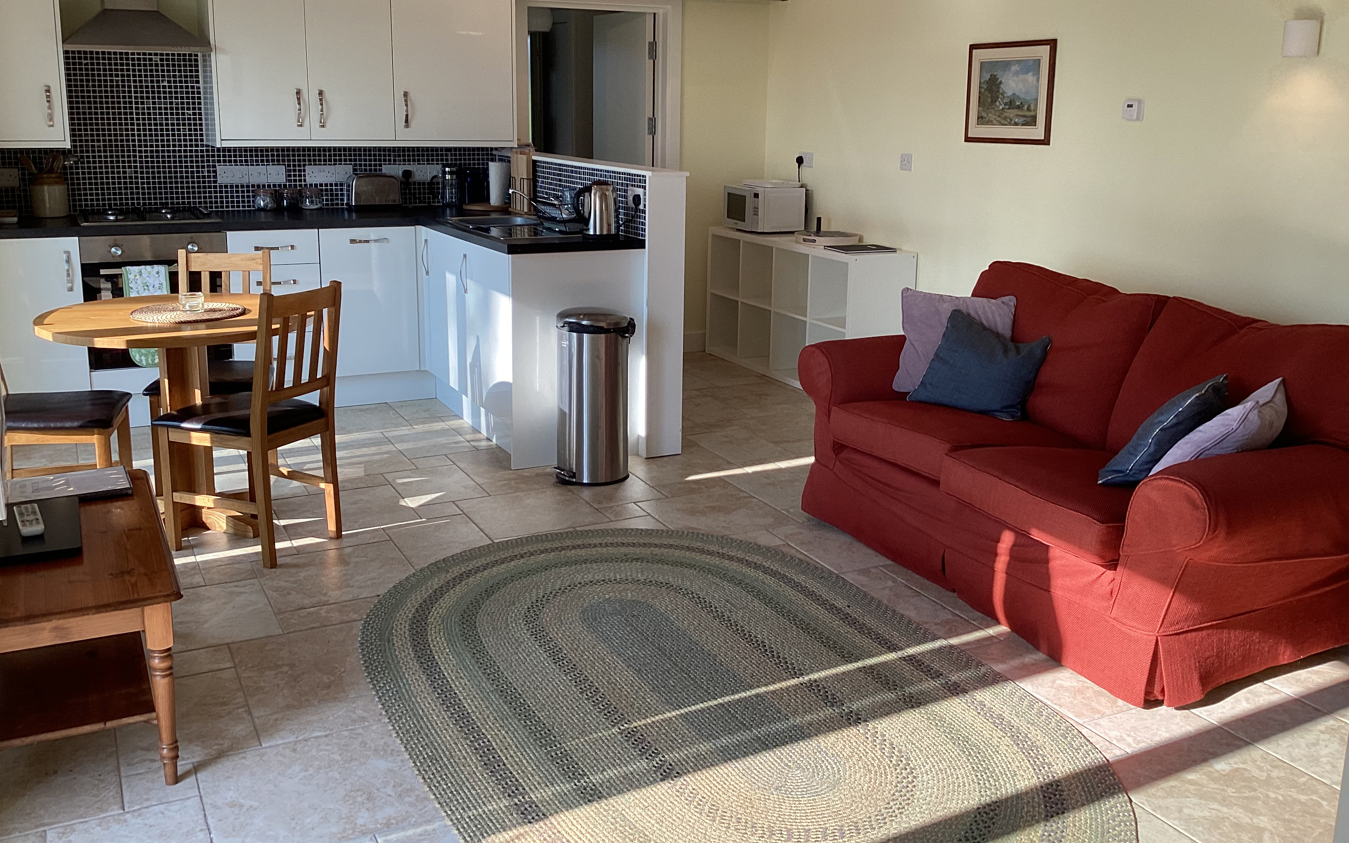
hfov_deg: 58.1
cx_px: 673
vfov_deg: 38.2
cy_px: 348
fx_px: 1213
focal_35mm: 33
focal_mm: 3.3
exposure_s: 1/100
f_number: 2.4
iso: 32
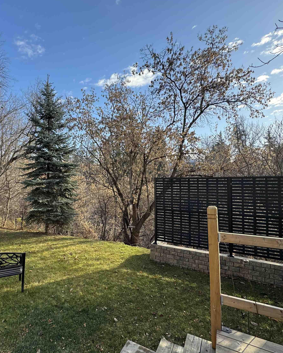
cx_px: 96
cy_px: 177
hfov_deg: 69.0
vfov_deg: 83.3
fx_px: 199
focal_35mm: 19
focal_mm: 2.22
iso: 40
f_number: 2.2
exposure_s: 1/287
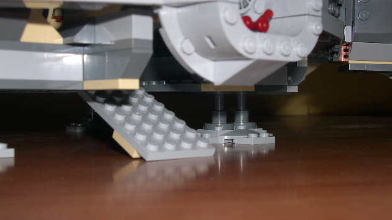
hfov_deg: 39.9
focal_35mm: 52
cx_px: 198
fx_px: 540
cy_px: 89
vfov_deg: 23.0
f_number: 8.4
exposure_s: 1/60
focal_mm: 10.1
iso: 100
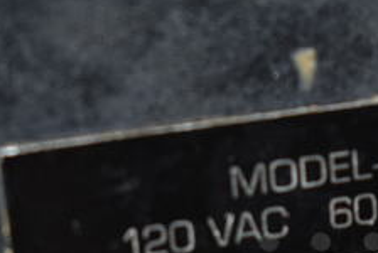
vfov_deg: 6.7
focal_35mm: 204
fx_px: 2145
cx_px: 373
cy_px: 310
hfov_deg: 10.0
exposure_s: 1/80
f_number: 5.6
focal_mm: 50
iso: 400
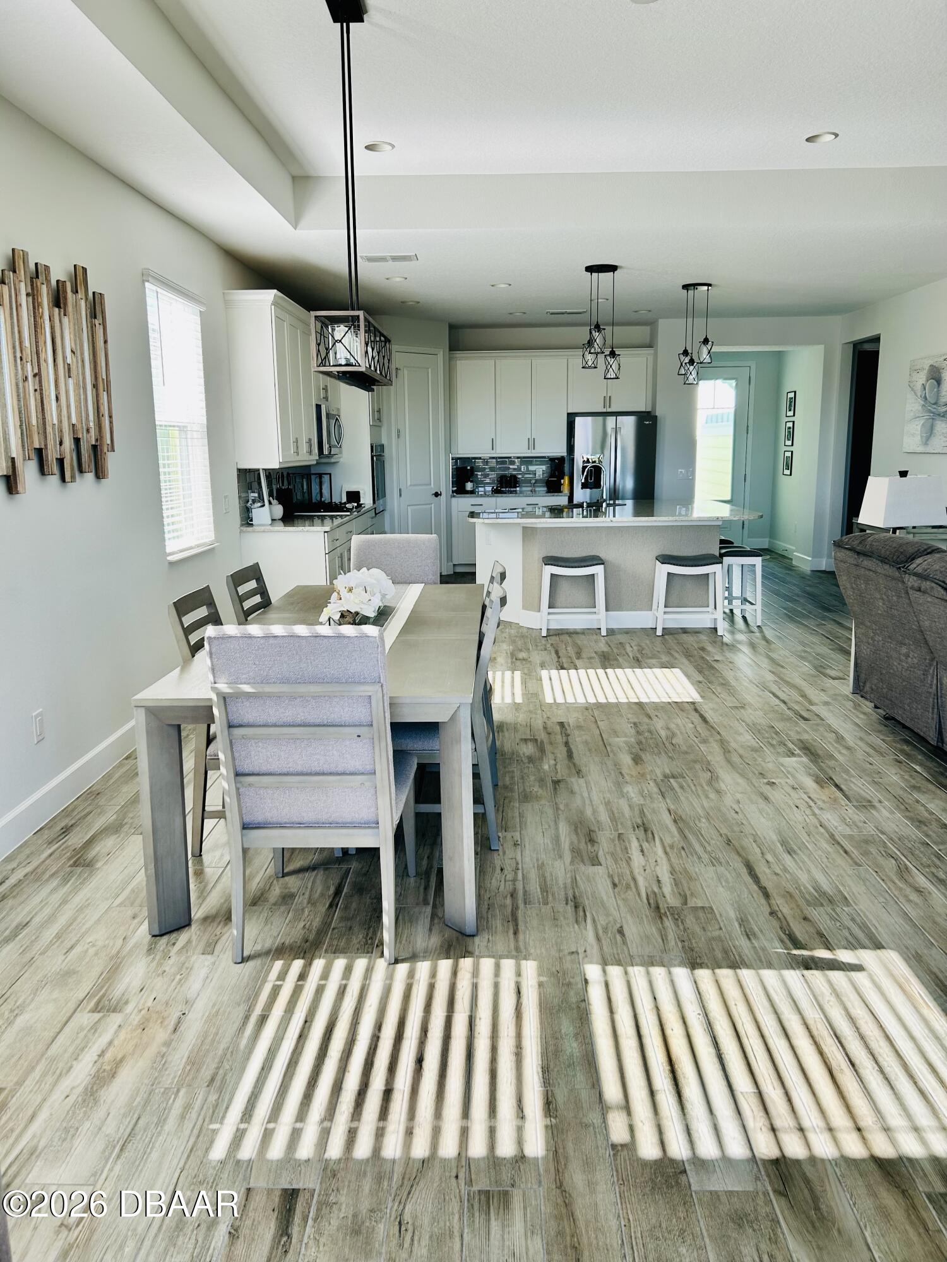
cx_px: 474
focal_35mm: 26
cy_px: 631
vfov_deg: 67.3
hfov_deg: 53.1
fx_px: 948
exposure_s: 1/141
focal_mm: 5.7
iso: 32
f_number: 1.5
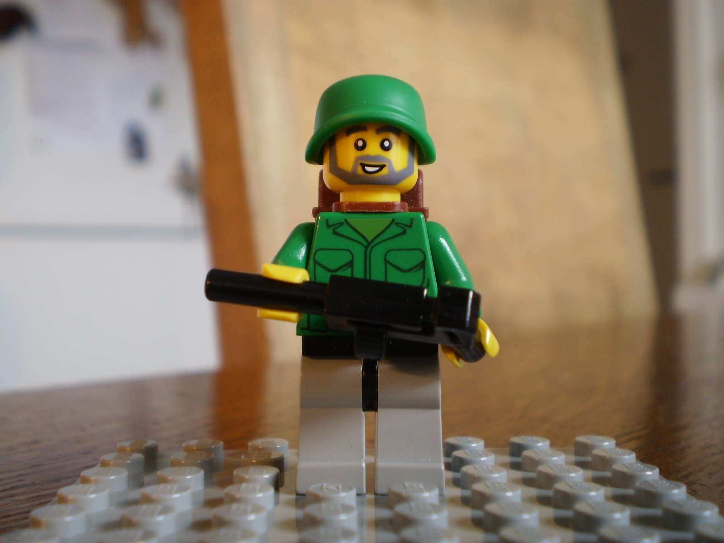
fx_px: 878
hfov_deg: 44.8
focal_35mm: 42
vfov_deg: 34.3
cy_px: 272
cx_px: 362
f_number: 3.5
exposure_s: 1/8
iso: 125
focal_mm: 7.4
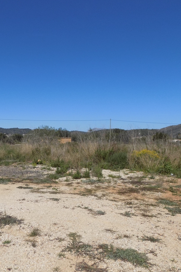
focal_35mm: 32
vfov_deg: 58.7
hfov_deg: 40.7
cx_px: 64
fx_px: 241
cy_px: 136
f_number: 9.9
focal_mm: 4
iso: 80
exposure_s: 1/250
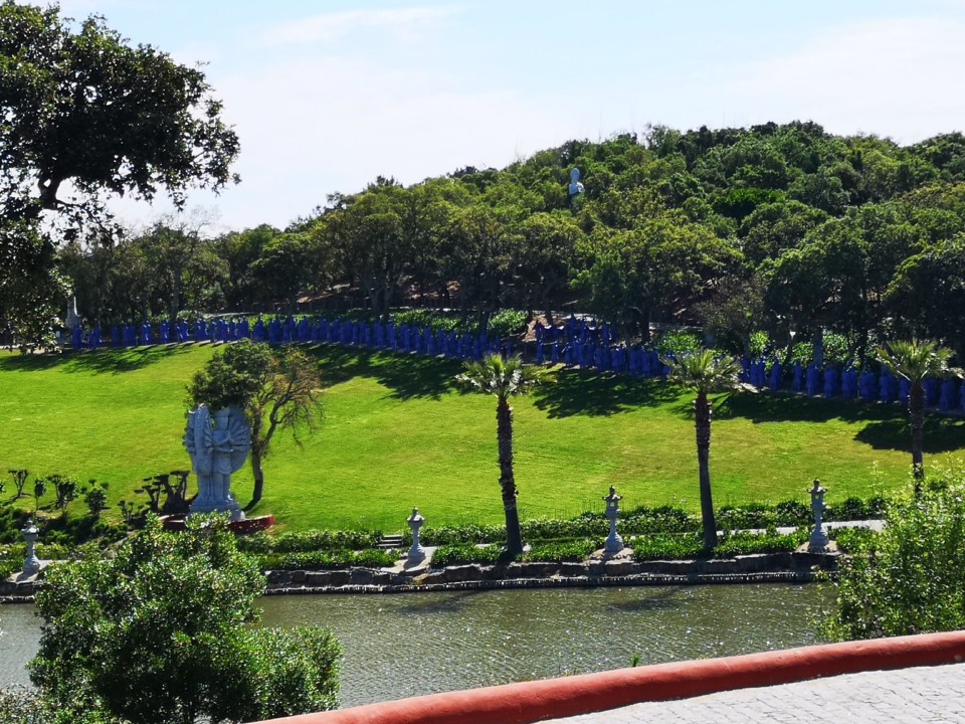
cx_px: 482
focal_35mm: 76
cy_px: 362
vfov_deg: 19.4
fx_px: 2119
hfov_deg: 25.7
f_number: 1.8
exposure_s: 1/2342
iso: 50
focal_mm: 3.95
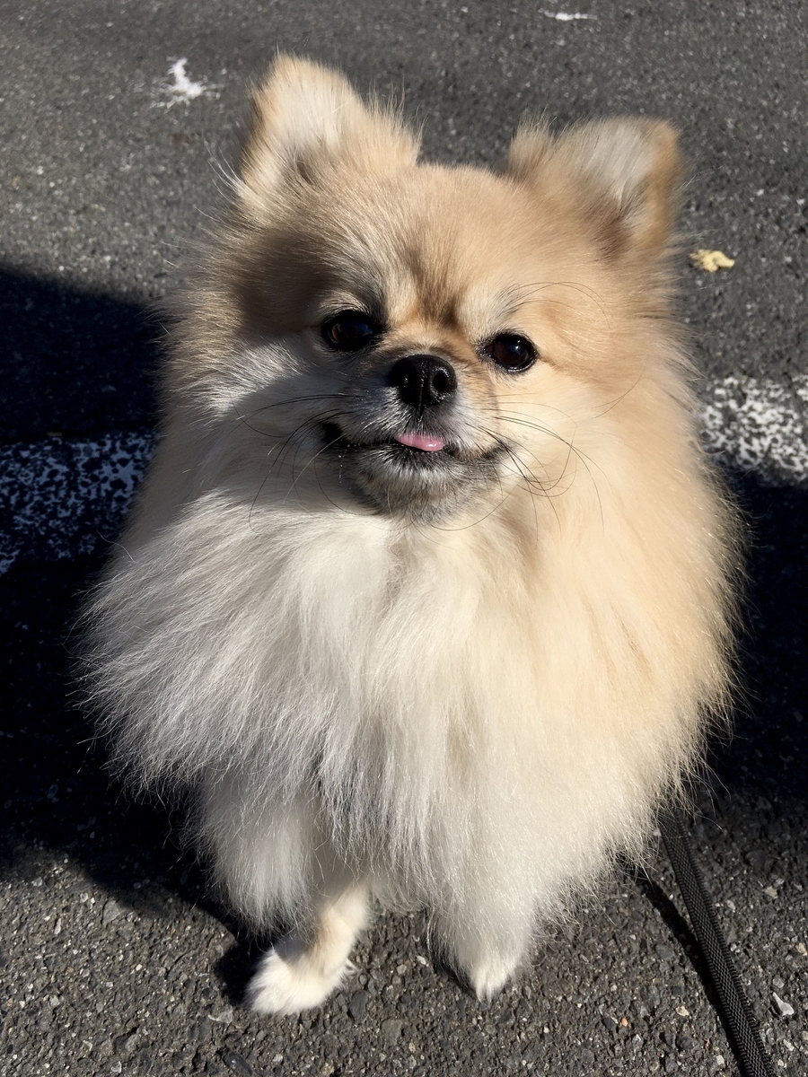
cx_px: 404
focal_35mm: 29
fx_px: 903
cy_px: 538
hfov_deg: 48.2
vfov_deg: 61.7
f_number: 2.2
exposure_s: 1/2481
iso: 25
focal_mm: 4.15
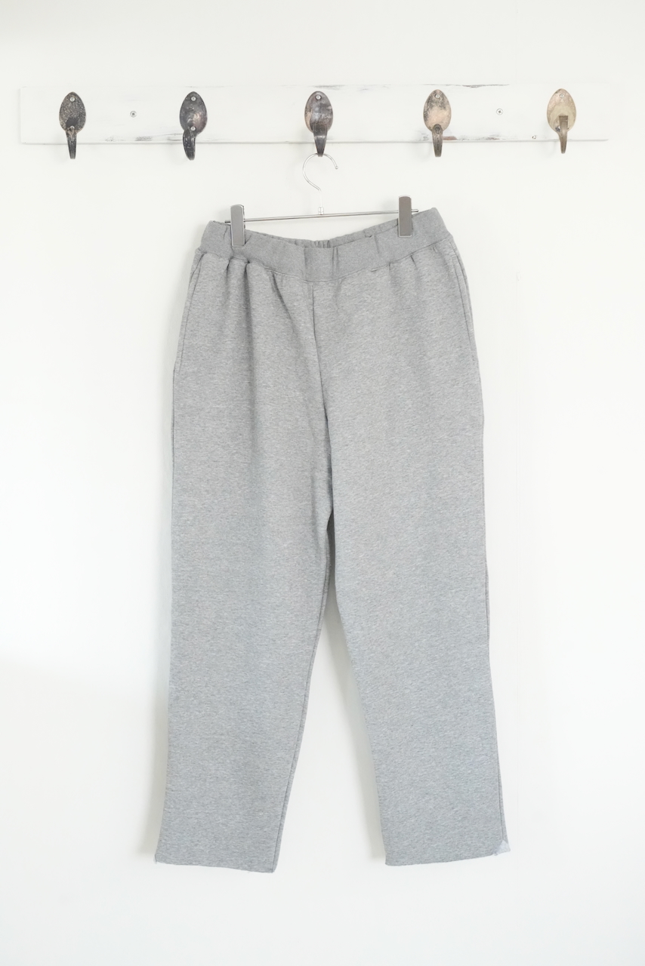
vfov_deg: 31.0
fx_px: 1746
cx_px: 322
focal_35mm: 65
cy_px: 483
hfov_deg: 20.9
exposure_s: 1/500
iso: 16000
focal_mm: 65
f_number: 6.3
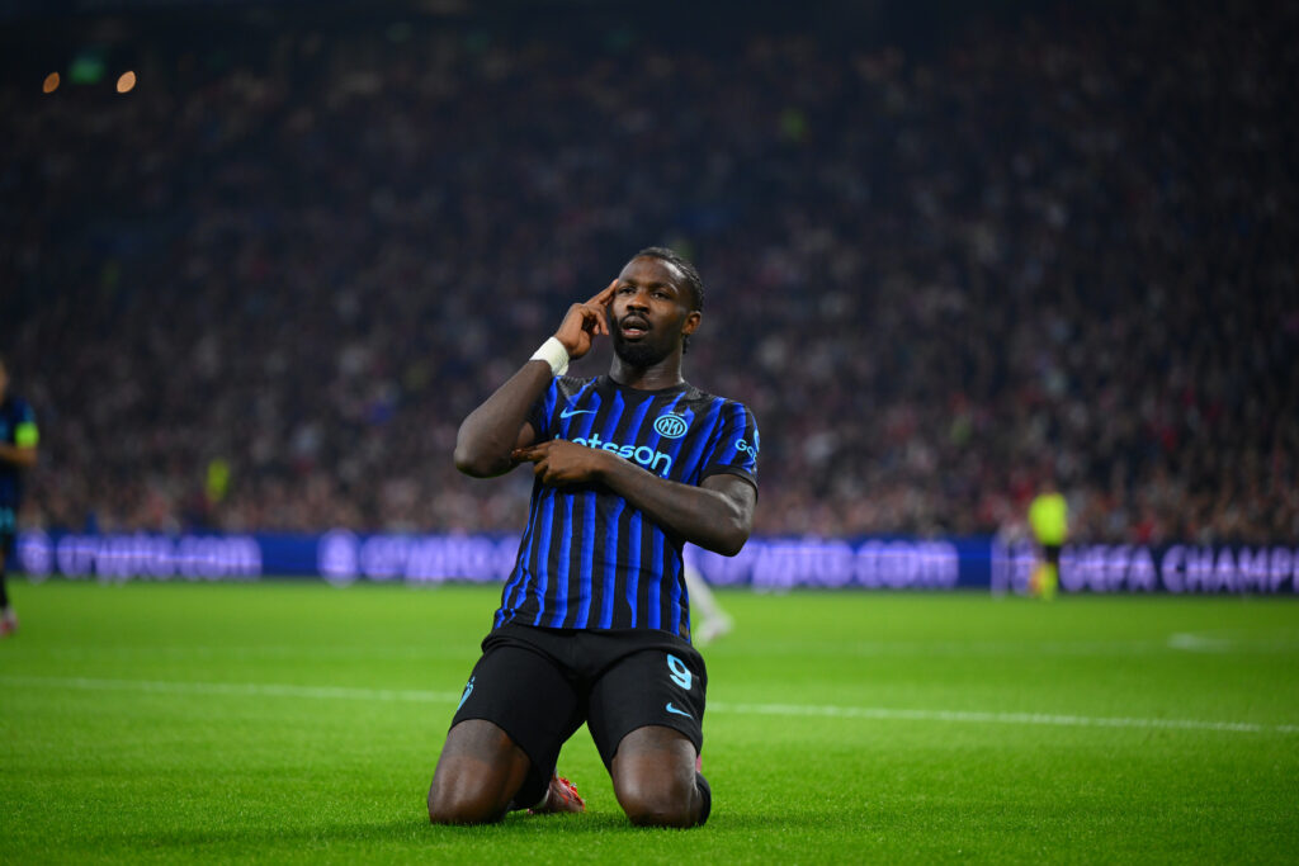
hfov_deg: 13.2
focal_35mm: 155
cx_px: 650
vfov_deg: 8.9
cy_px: 433
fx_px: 5593
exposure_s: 1/1600
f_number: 2.8
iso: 2000
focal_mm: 155
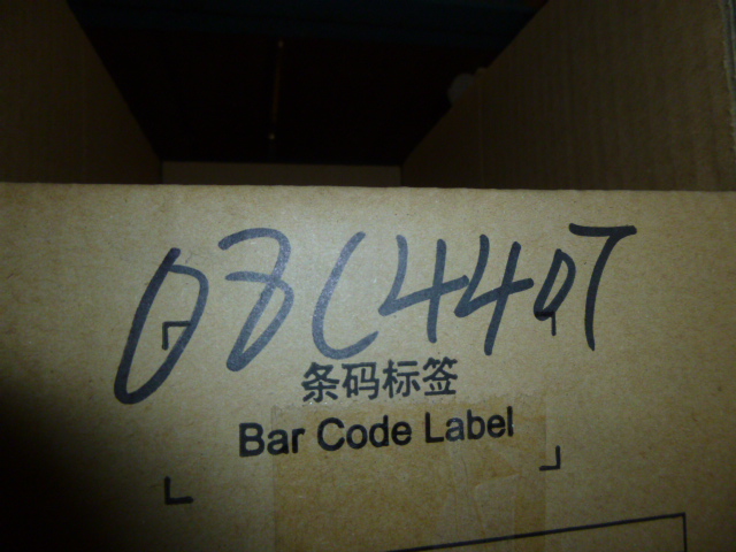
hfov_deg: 69.4
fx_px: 532
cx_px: 368
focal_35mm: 25
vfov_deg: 54.9
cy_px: 276
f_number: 3.1
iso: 160
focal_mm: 4.5
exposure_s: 1/250
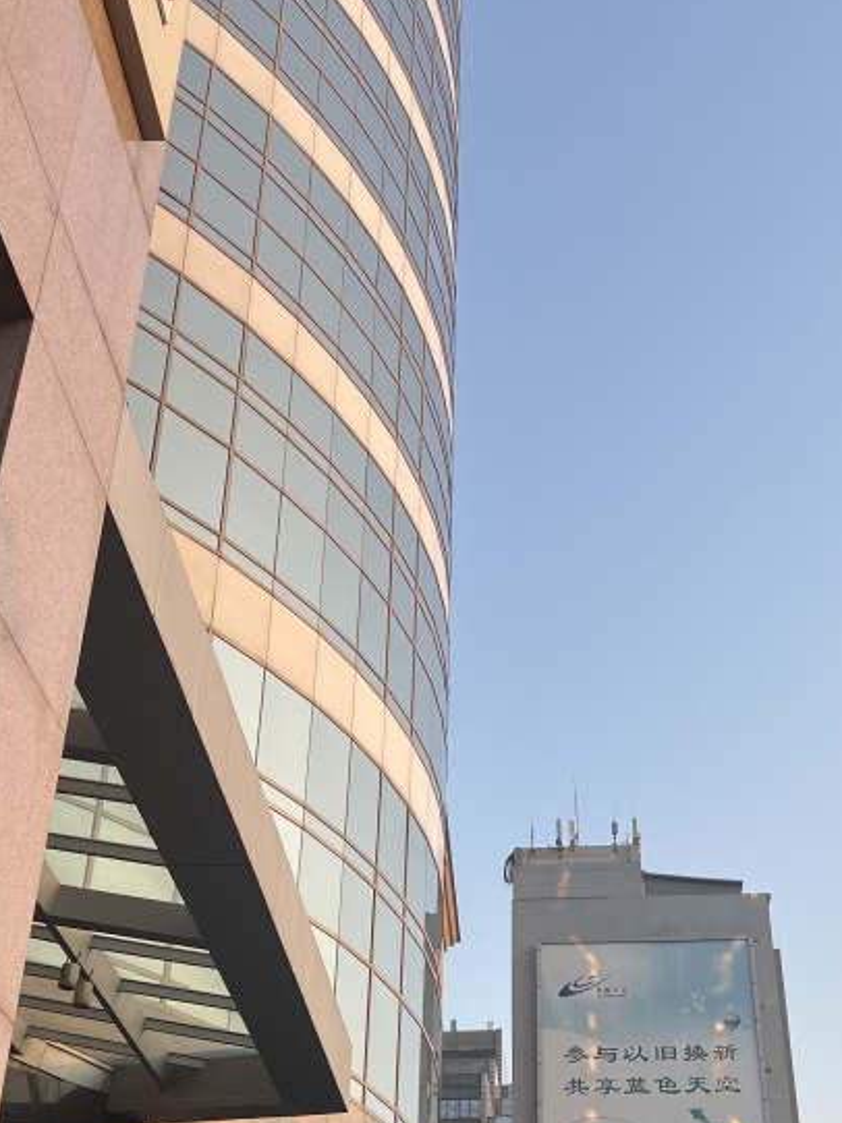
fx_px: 1558
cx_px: 572
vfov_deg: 39.3
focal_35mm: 48
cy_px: 725
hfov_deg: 30.0
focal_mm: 5.7
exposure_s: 1/1112
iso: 50
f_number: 1.5
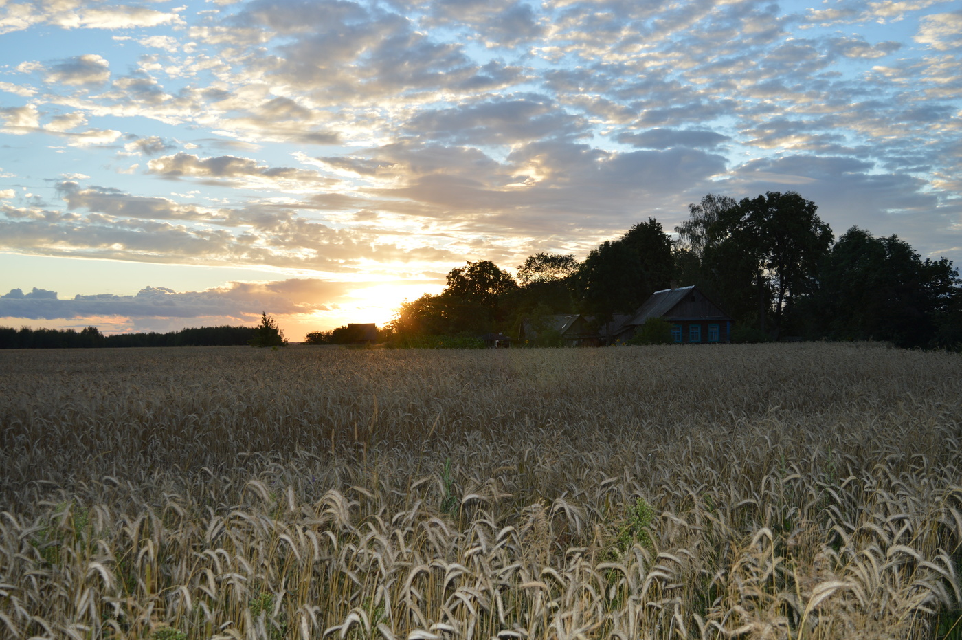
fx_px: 1001
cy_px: 320
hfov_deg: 51.3
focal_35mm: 38
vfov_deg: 35.4
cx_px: 481
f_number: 5
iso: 100
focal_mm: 25
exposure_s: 1/200
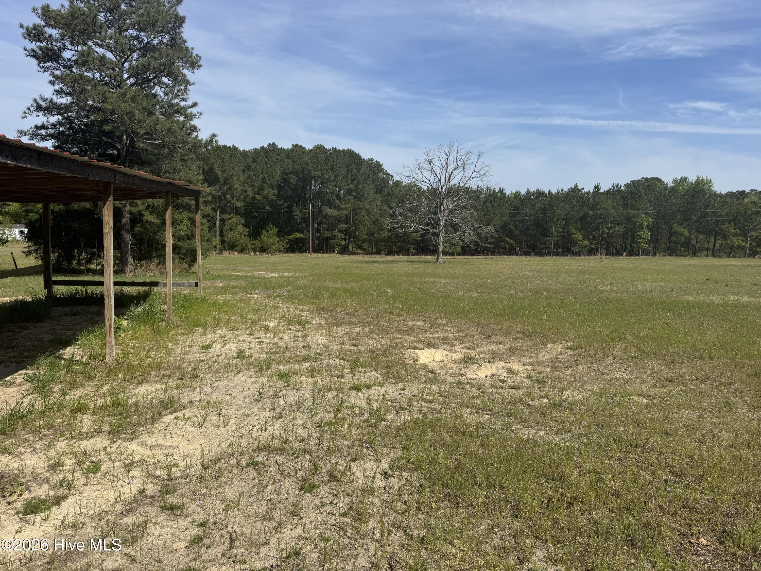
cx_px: 380
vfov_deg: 56.8
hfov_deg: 71.6
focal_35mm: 24
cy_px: 286
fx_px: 528
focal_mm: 6.76
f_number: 1.78
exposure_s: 1/5814
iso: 80
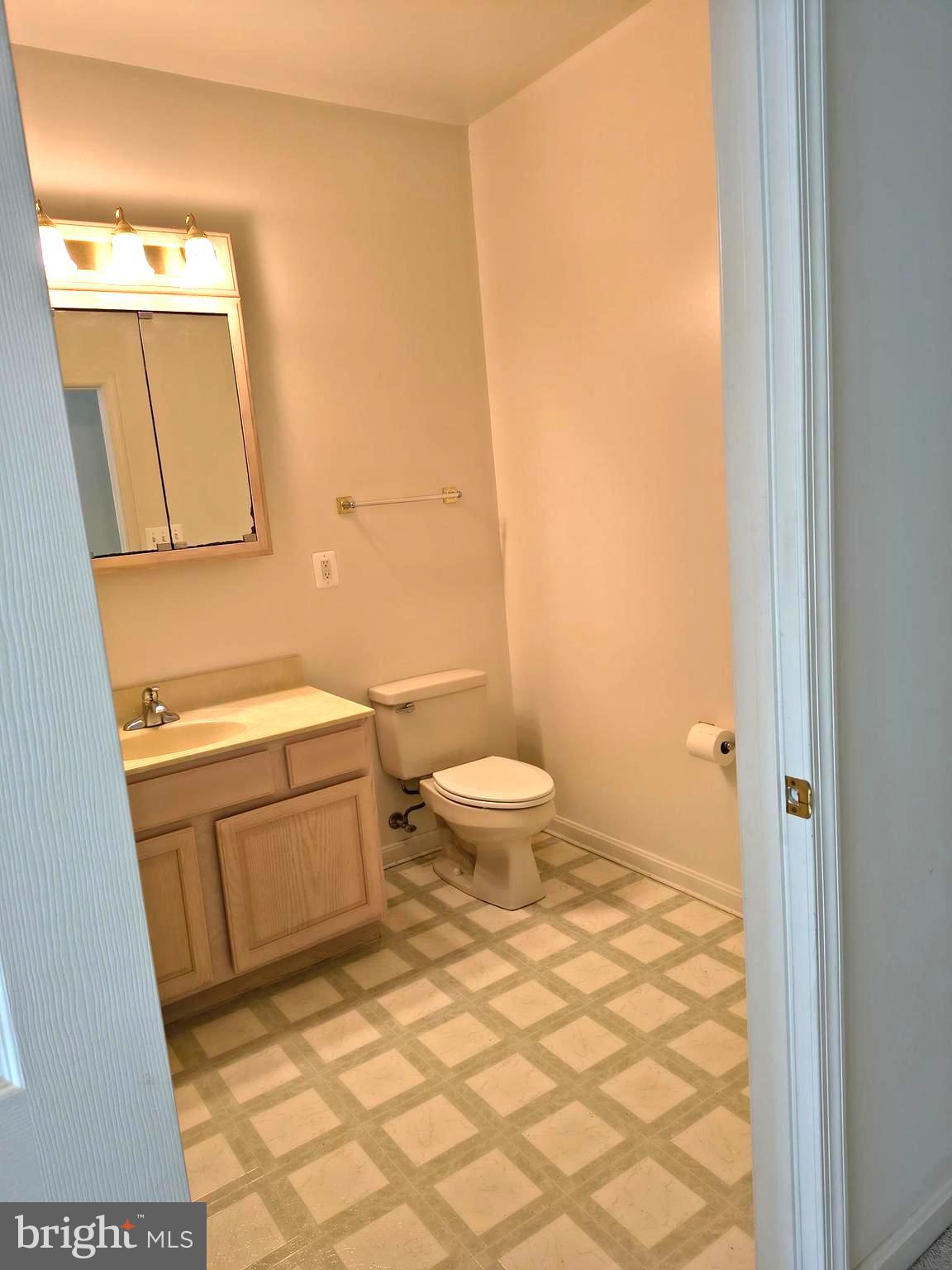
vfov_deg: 71.6
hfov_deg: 56.8
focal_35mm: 24
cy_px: 635
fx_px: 880
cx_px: 476
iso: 342
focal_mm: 5.56
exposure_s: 1/120
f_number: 1.8
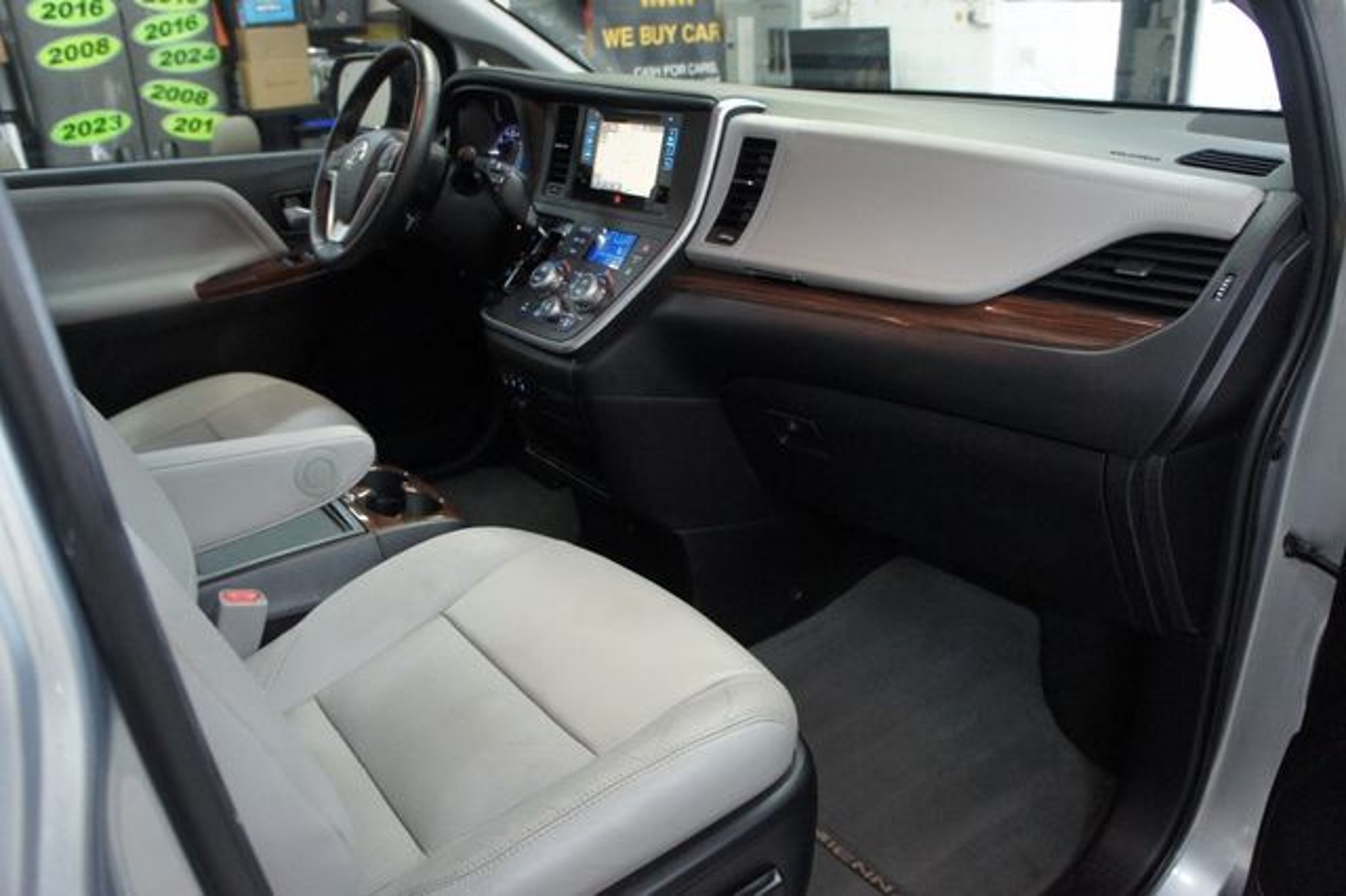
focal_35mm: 27
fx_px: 1009
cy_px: 448
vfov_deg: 47.9
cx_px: 673
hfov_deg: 67.4
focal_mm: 18
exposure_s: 1/60
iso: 1600
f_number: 3.5
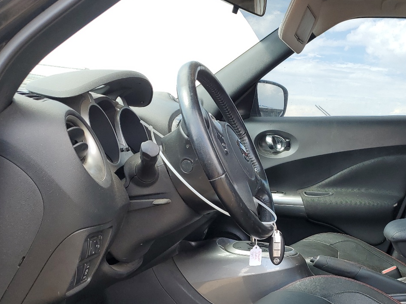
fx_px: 516
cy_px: 251
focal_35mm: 44
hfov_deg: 41.6
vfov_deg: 31.8
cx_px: 305
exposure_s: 1/333
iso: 50
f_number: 1.5
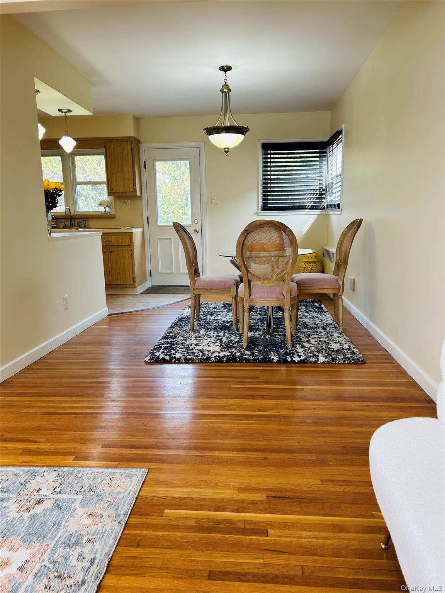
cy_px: 296
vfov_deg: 67.3
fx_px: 446
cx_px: 222
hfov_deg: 53.1
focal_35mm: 26
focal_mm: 5.7
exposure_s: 1/120
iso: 64
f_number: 1.5
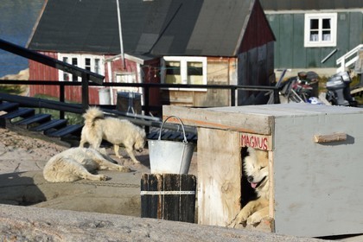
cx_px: 182
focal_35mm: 150
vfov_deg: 9.1
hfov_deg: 13.7
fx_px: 1512
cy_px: 121
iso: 200
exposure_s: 1/400
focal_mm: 150
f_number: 11
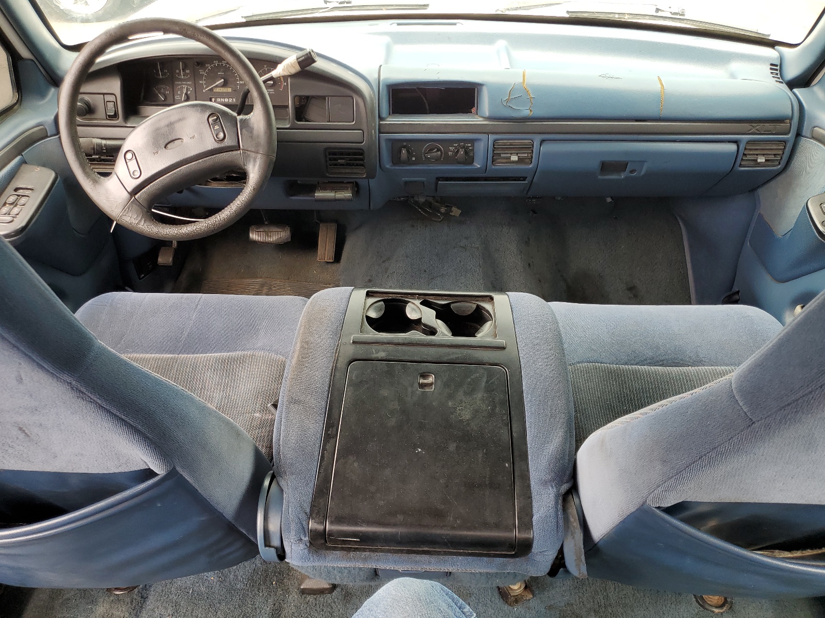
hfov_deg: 67.3
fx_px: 620
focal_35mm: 26
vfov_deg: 53.1
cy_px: 309
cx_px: 412
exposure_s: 1/145
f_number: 1.5
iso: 50
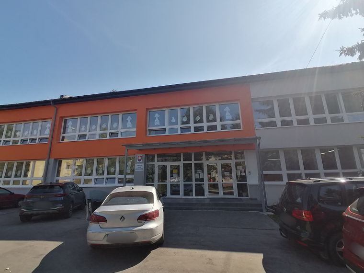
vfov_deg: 74.7
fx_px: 179
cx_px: 182
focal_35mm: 17
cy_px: 136
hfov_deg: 91.0
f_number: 2.4
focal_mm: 2.84
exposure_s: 1/1597
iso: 50
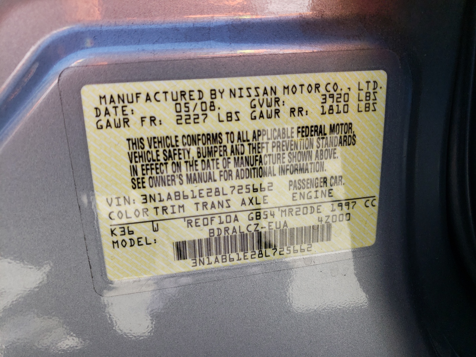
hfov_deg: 67.3
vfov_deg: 53.1
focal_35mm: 26
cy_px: 178
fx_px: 358
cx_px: 238
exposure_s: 1/286
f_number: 1.5
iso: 50
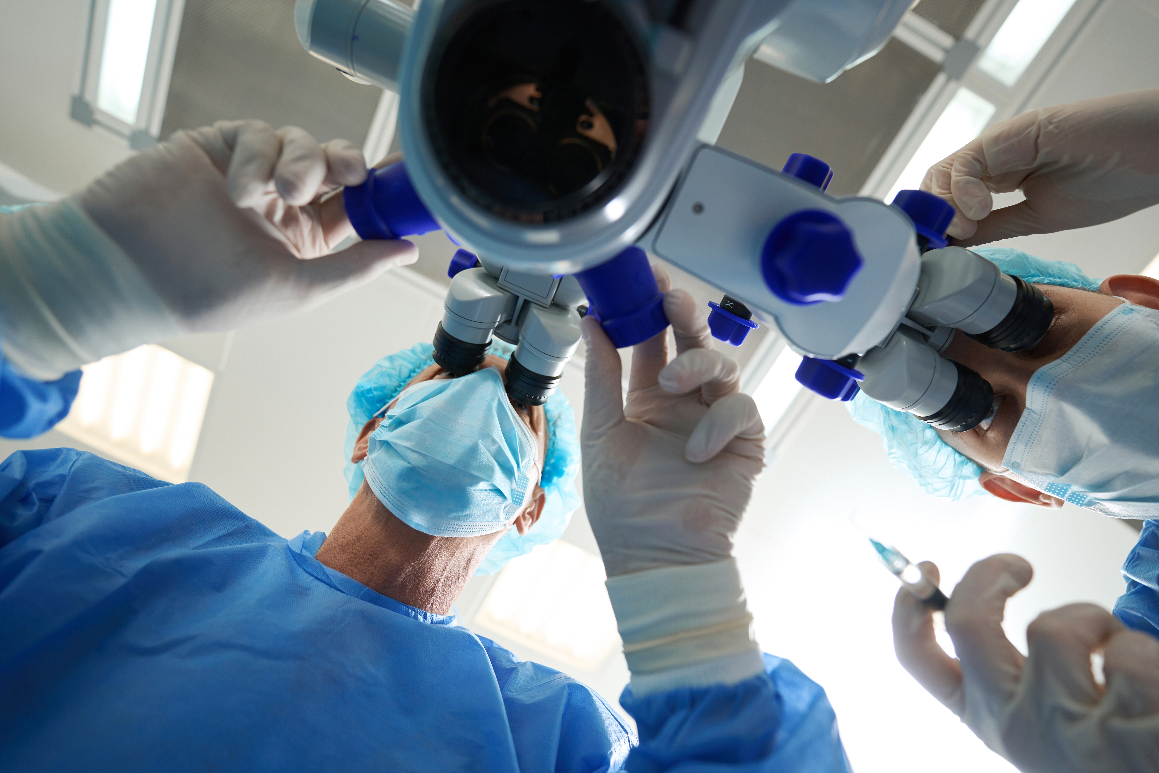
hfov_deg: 90.0
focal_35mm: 18
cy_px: 386
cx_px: 580
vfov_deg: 67.4
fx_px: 579
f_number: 2.8
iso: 250
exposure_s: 1/250
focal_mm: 18
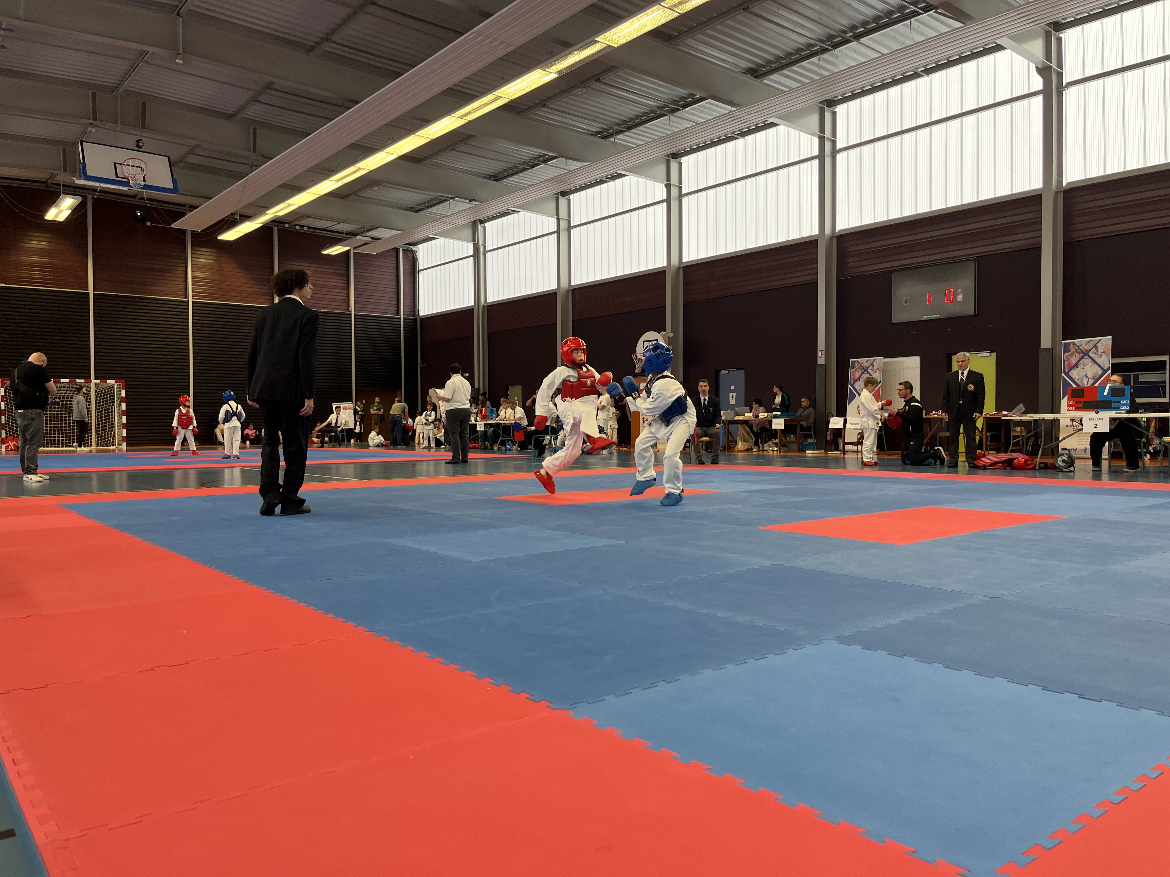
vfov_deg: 53.1
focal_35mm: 26
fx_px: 879
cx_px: 585
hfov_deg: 67.3
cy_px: 438
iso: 80
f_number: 1.6
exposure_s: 1/122
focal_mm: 5.1
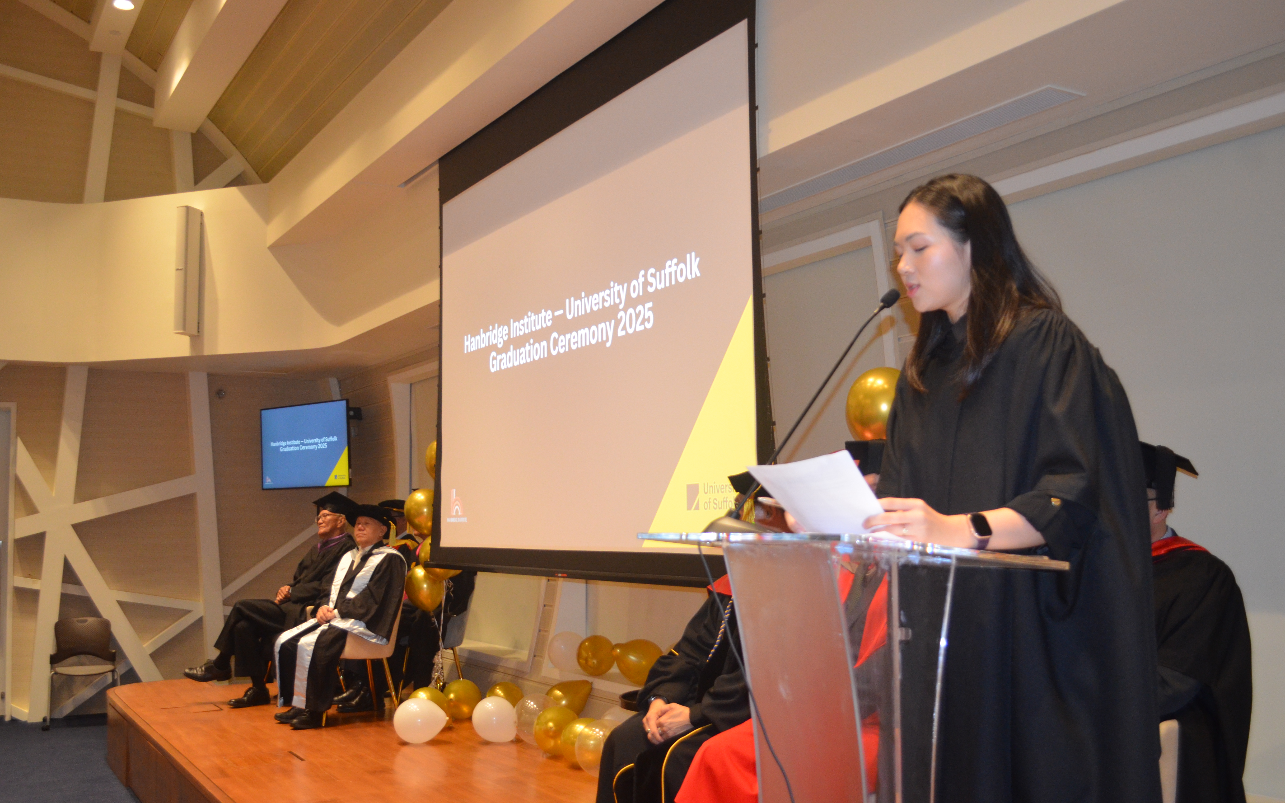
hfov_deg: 56.7
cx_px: 644
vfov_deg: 37.3
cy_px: 426
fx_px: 1191
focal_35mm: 34
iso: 1250
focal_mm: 22
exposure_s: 1/60
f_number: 4
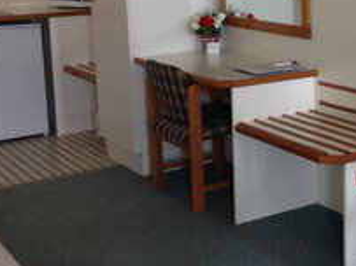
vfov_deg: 18.7
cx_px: 324
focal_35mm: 78
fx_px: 802
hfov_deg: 24.3
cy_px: 51
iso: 125
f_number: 2.4
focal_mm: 4.12
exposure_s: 1/20
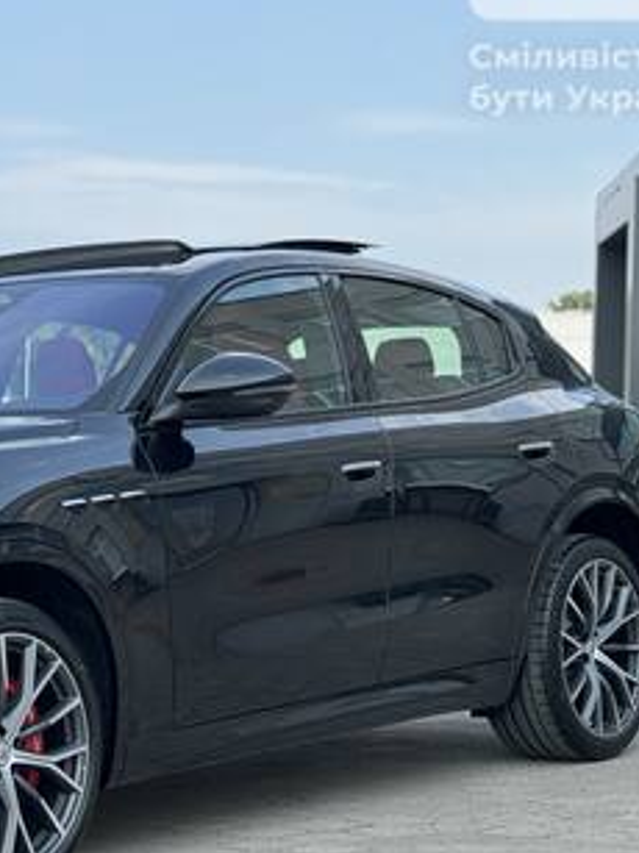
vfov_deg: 20.2
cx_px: -33
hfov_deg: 14.9
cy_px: 527
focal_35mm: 97
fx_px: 2389
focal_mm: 6.76
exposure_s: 1/739
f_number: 1.78
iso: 64
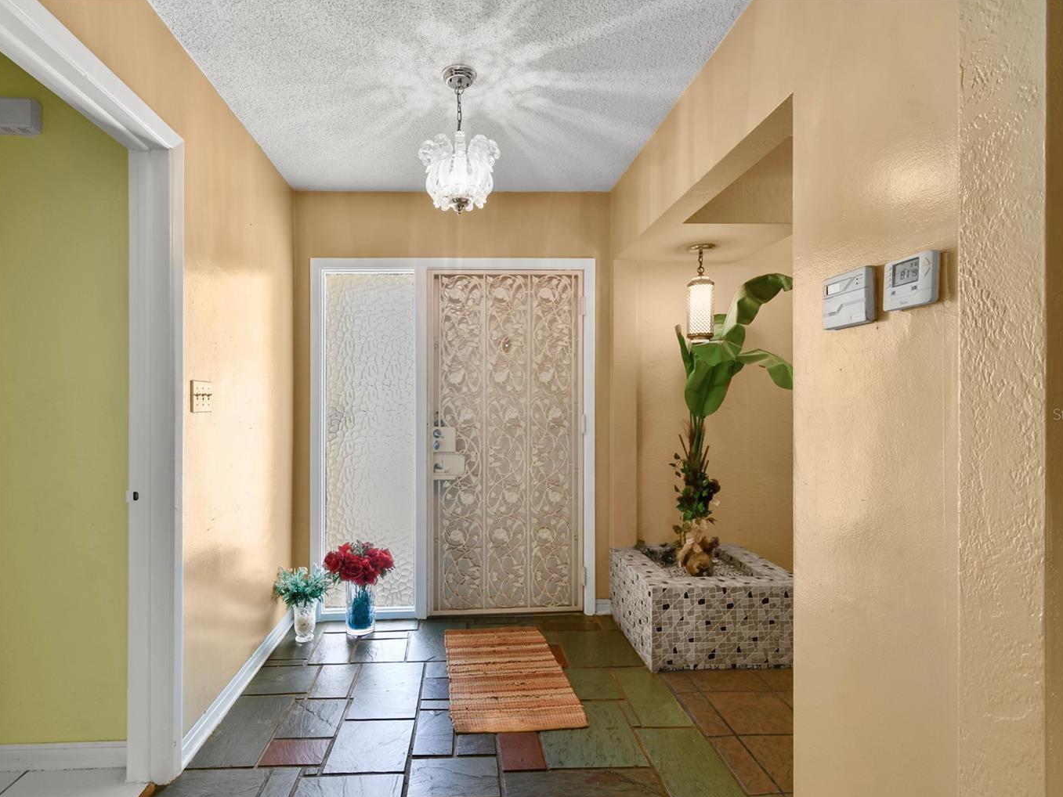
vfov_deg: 74.7
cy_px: 414
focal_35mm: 17
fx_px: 522
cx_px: 496
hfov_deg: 90.9
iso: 100
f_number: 7.1
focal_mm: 10
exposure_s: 1/5
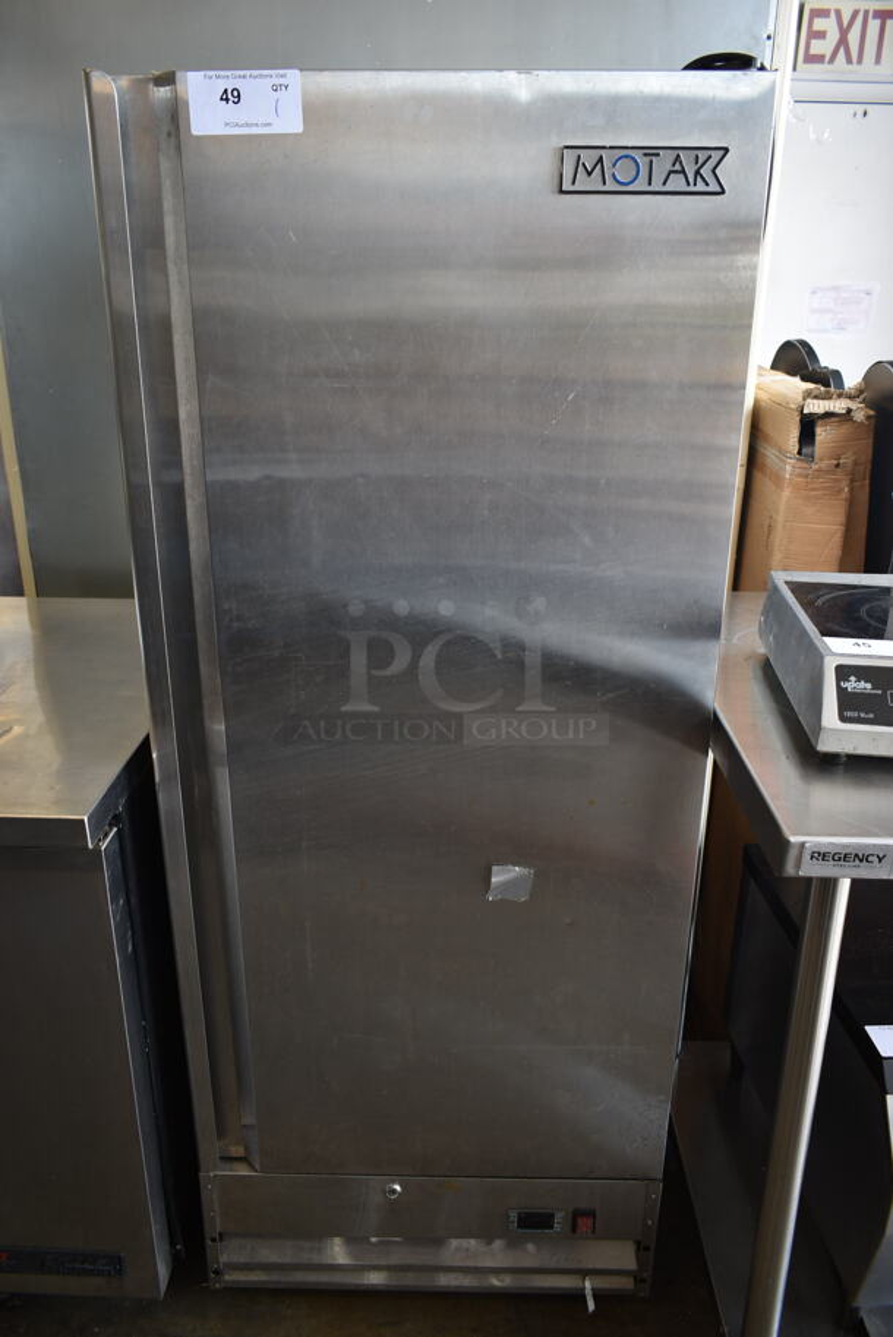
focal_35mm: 27
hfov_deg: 48.0
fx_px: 1003
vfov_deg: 67.3
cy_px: 668
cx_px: 446
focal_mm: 18
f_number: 3.5
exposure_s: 1/30
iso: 125
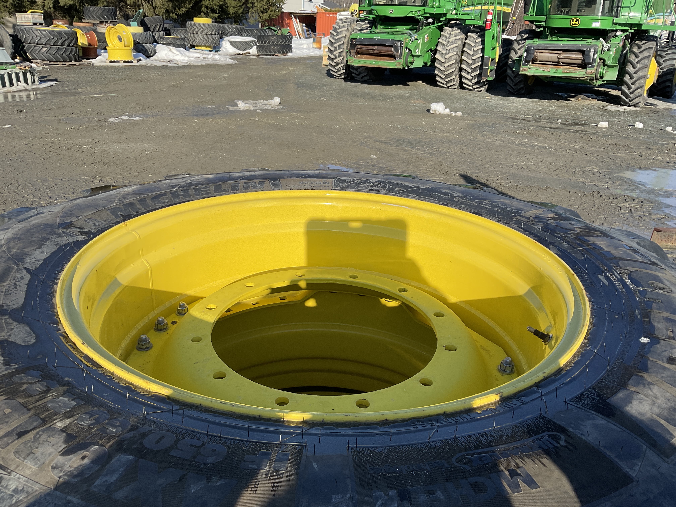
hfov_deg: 61.7
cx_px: 338
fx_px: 566
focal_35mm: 29
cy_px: 254
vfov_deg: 48.2
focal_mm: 3
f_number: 1.8
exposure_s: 1/1675
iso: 16
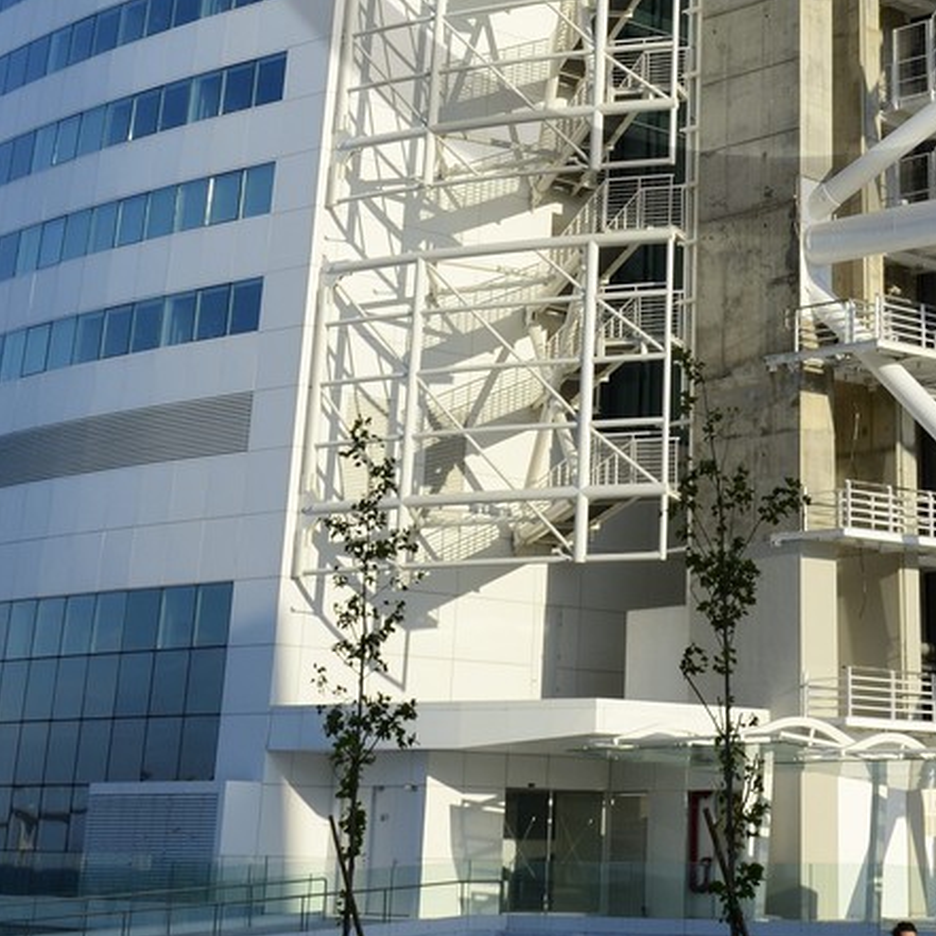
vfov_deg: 20.4
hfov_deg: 22.9
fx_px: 2264
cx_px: 786
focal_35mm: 74
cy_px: -427
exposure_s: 1/320
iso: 200
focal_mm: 24
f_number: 11
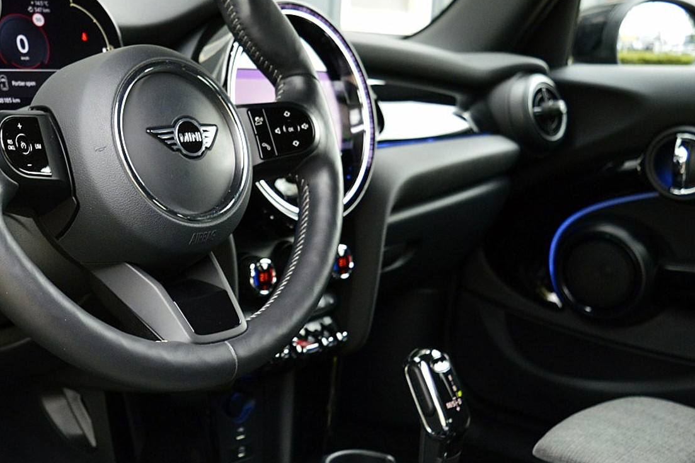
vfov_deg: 28.5
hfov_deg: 40.8
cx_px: 181
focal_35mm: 47
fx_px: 907
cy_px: 174
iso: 800
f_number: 3.5
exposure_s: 1/50
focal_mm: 18
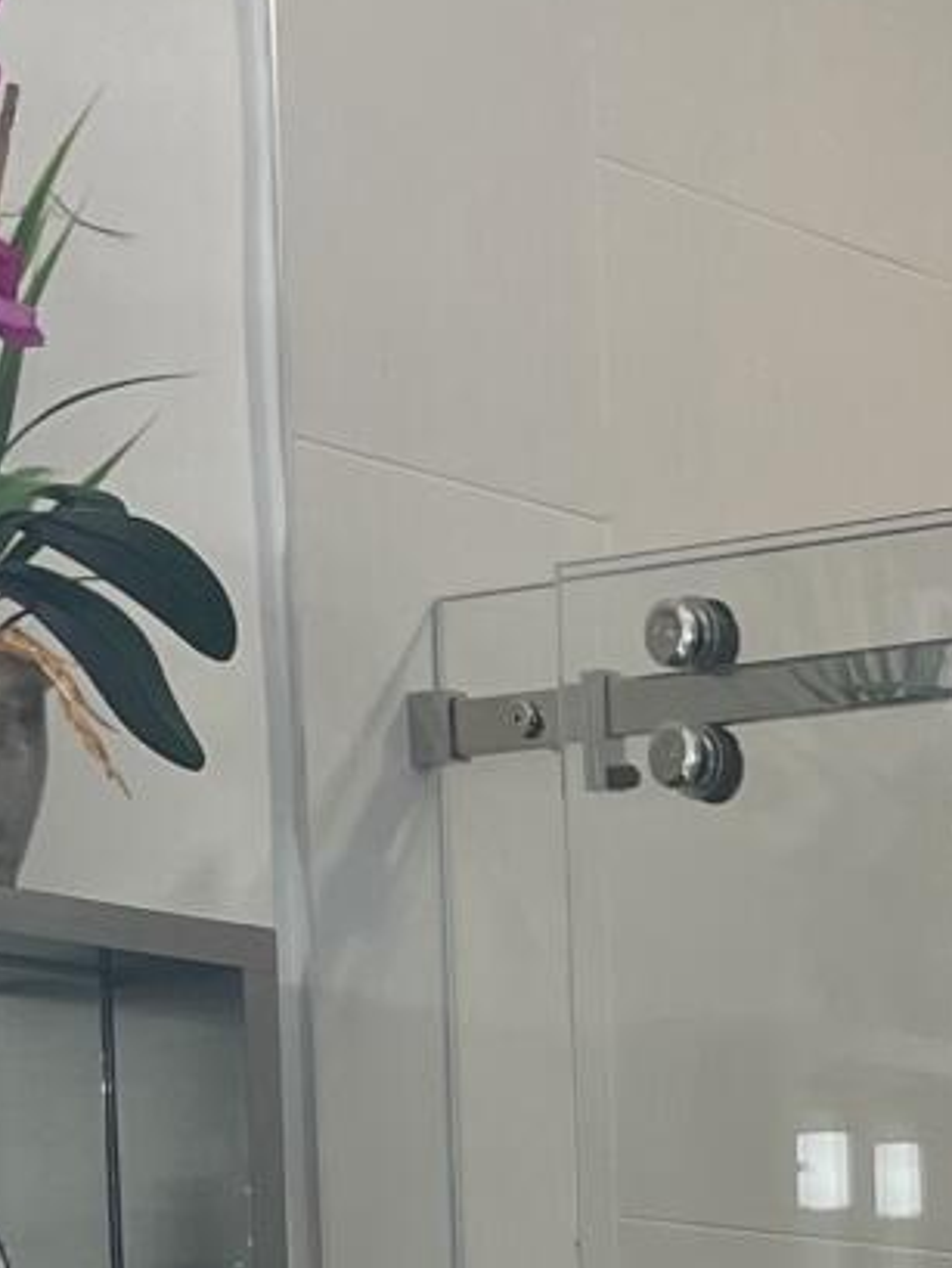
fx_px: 4655
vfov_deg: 13.9
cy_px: 2263
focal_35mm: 127
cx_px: 1904
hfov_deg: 10.7
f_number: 1.6
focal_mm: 4.2
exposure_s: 1/120
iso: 80
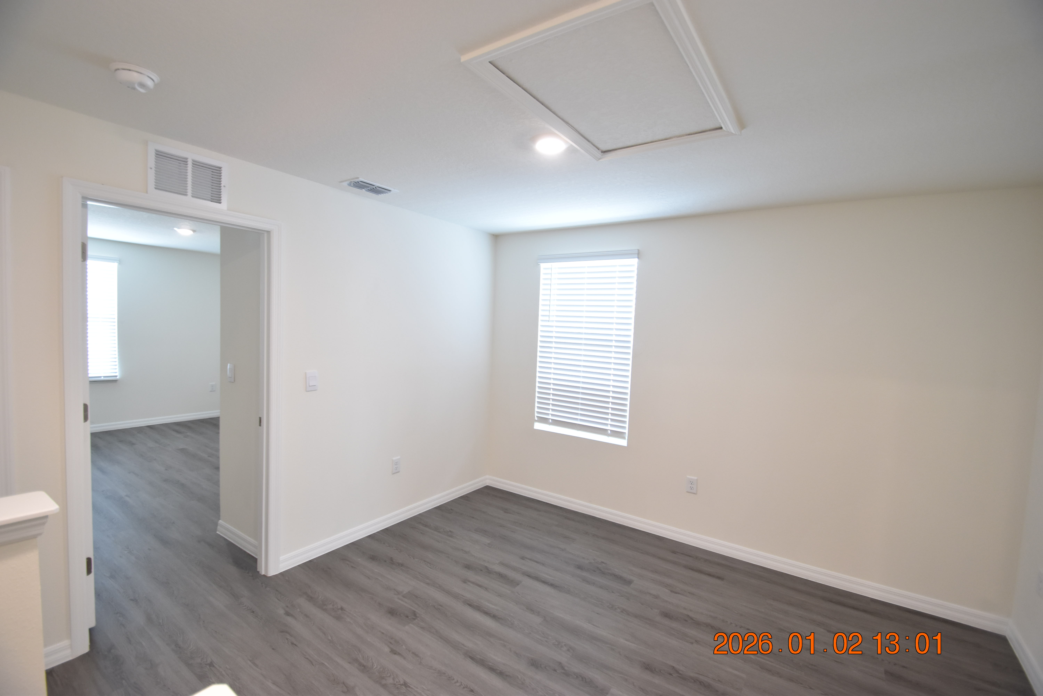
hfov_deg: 100.4
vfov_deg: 77.3
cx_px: 522
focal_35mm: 15
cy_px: 348
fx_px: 435
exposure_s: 1/45
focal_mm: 10
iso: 800
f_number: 3.5
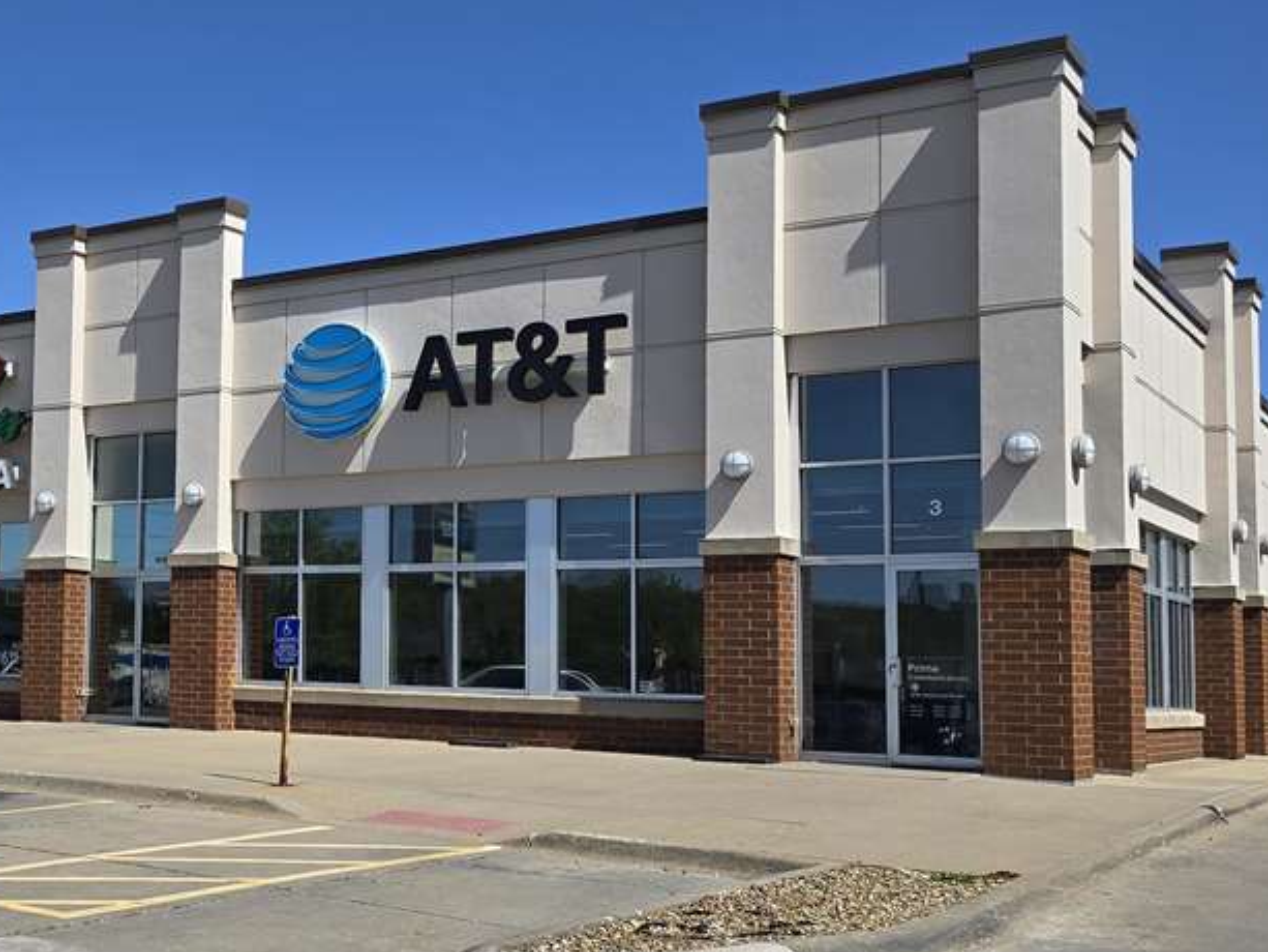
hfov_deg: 36.9
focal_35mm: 48
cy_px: 522
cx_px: 103
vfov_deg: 30.3
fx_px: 1759
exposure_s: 1/1202
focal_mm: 6.3
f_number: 1.7
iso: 12
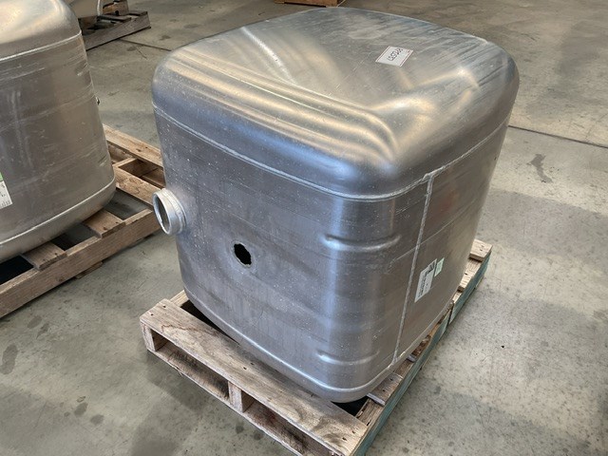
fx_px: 509
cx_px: 304
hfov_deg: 61.7
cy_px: 228
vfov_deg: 48.2
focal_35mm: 29
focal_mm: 3
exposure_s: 1/100
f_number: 1.8
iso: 40
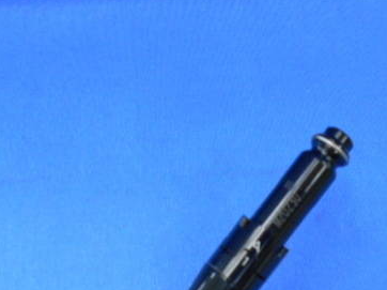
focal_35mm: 46
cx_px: 252
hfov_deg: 40.8
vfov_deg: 30.4
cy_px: 250
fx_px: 514
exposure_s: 1/30
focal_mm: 4.6
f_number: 3.2
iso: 320
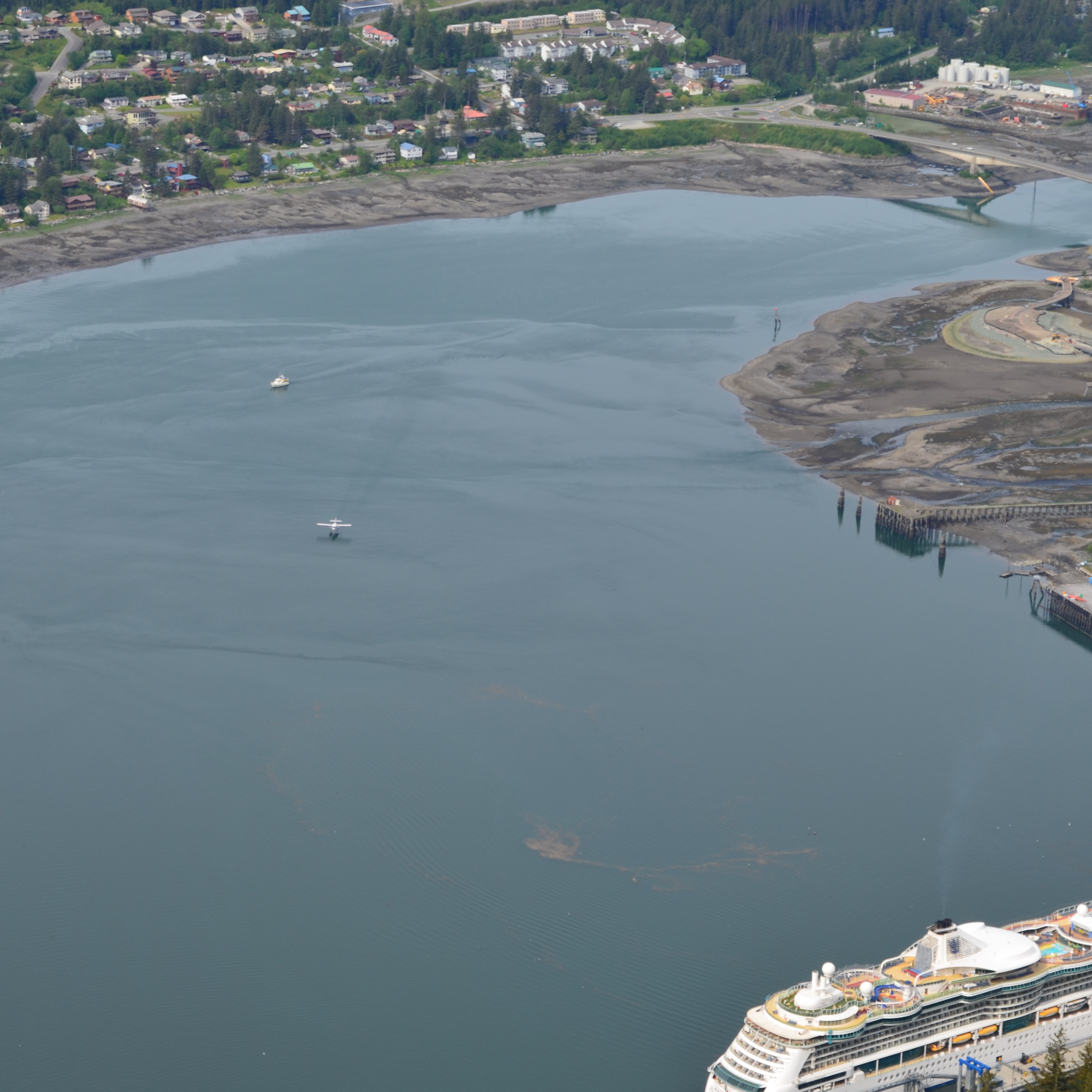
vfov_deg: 16.2
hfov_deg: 16.1
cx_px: 329
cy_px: 548
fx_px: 3842
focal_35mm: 108
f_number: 11
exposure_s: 1/125
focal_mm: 55
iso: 110
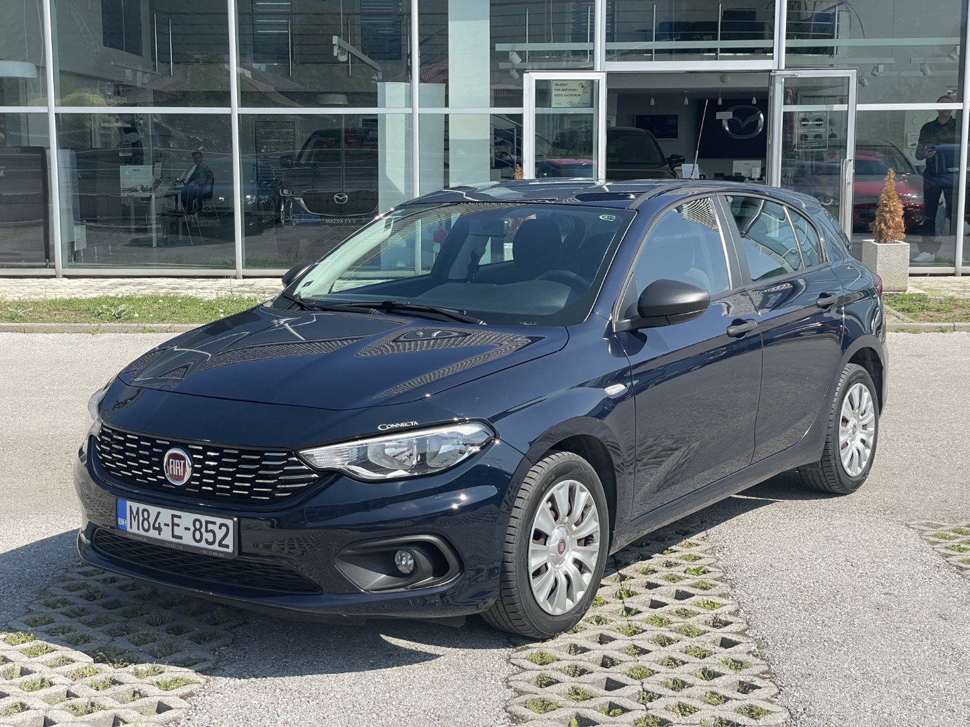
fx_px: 1457
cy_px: 364
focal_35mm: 52
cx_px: 485
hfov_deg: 36.8
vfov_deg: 28.0
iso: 25
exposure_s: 1/940
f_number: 2
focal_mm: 6
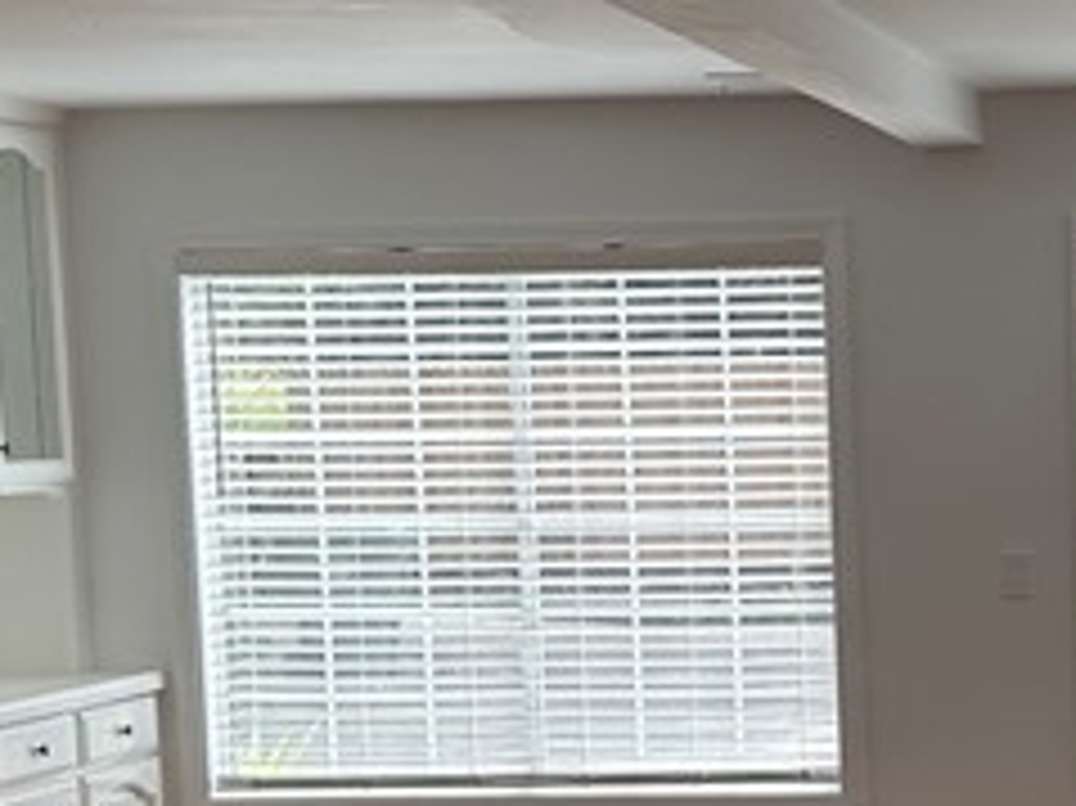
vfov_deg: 14.1
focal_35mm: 103
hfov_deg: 18.3
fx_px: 3200
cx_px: 1216
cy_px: 792
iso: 80
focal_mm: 6.86
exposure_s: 1/650
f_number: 1.78
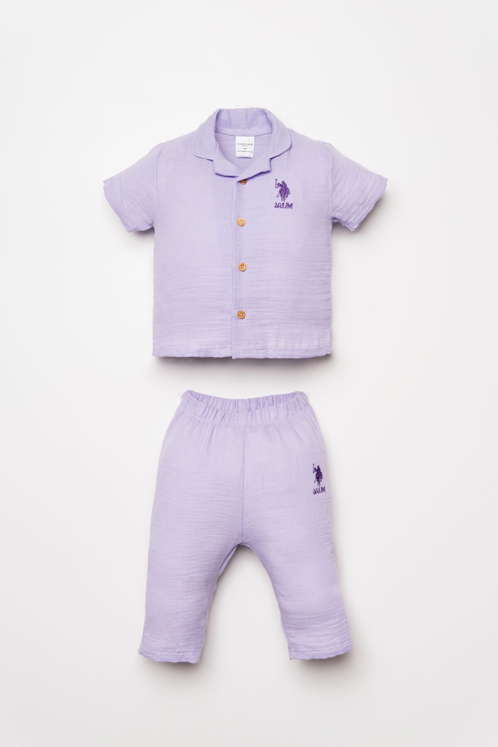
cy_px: 374
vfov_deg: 43.6
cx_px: 249
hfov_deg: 29.9
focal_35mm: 45
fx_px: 934
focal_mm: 30
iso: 125
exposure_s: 1/160
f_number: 7.1
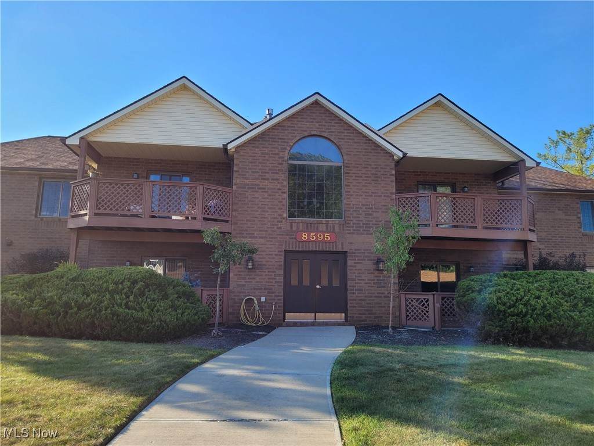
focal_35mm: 26
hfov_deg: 67.3
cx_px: 297
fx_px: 446
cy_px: 223
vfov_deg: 53.1
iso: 40
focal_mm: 5.4
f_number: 1.8
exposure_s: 1/1055
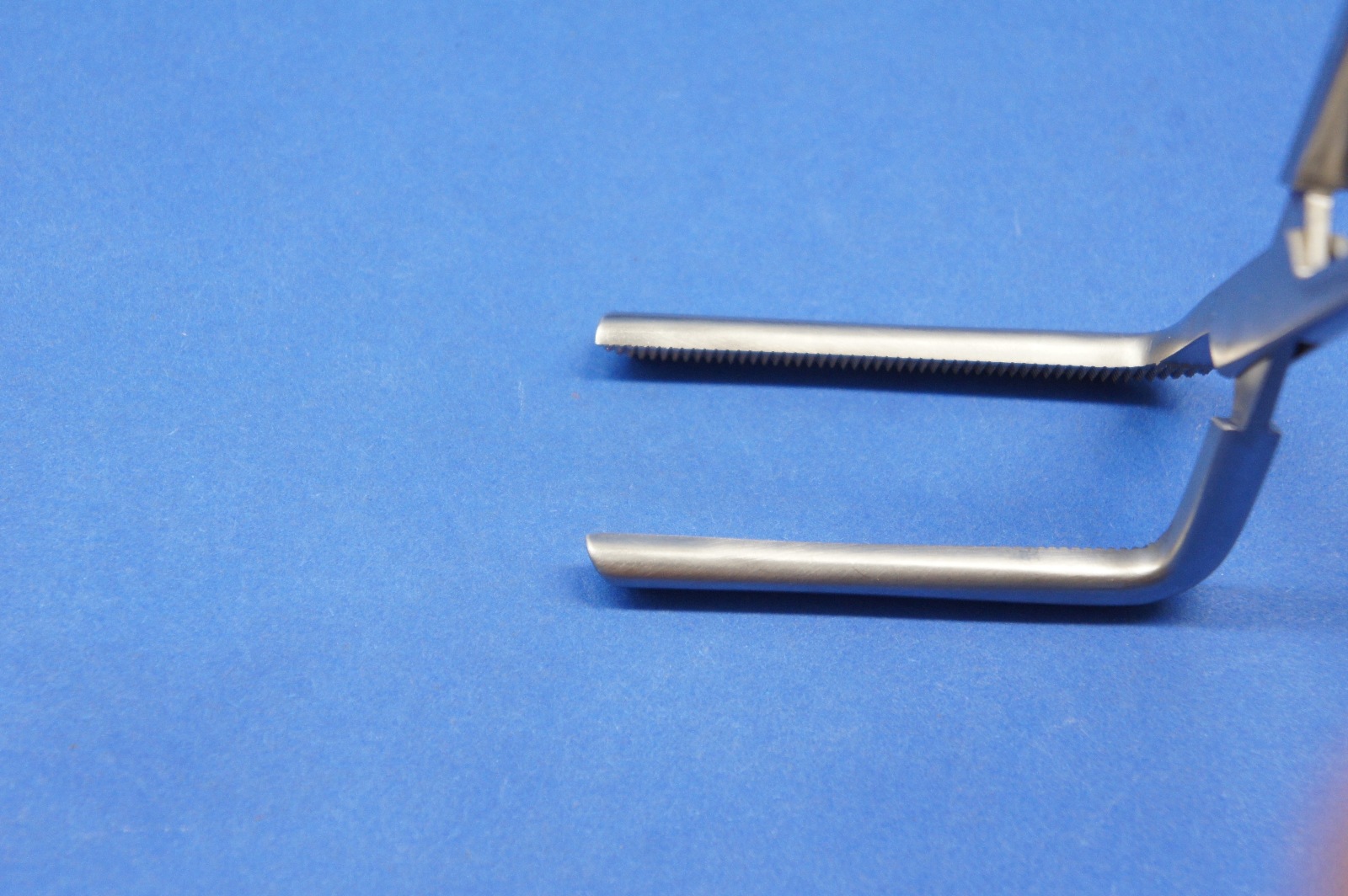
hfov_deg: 24.6
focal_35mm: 82
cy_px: 448
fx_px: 3087
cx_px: 674
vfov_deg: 16.5
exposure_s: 1/100
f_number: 5.6
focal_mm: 55
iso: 1000
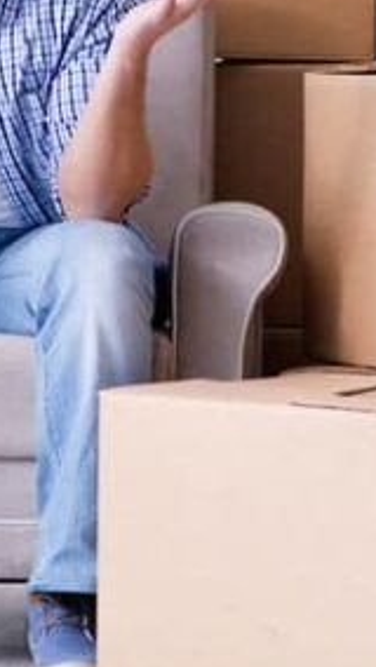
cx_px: 61
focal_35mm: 298
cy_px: 206
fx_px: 5276
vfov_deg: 7.2
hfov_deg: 4.1
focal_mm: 105
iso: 200
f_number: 5
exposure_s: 1/100
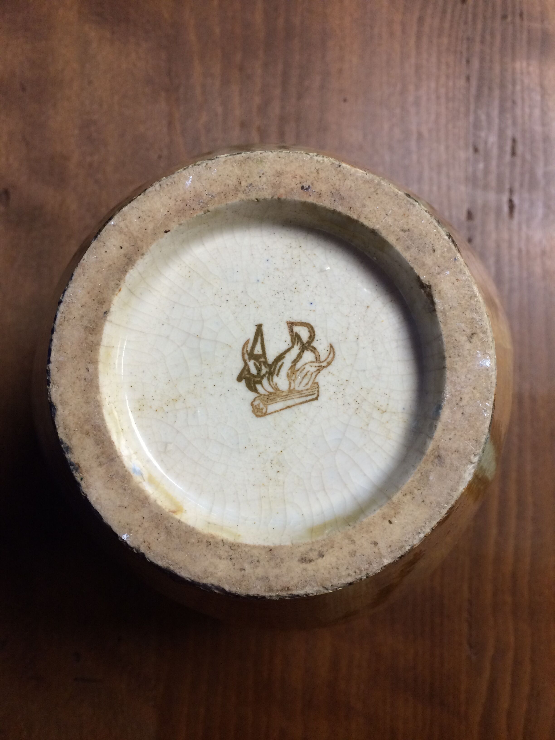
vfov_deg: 61.7
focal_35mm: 29
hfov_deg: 48.2
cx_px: 278
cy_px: 370
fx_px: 620
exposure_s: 1/33
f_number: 2.2
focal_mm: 4.15
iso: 64
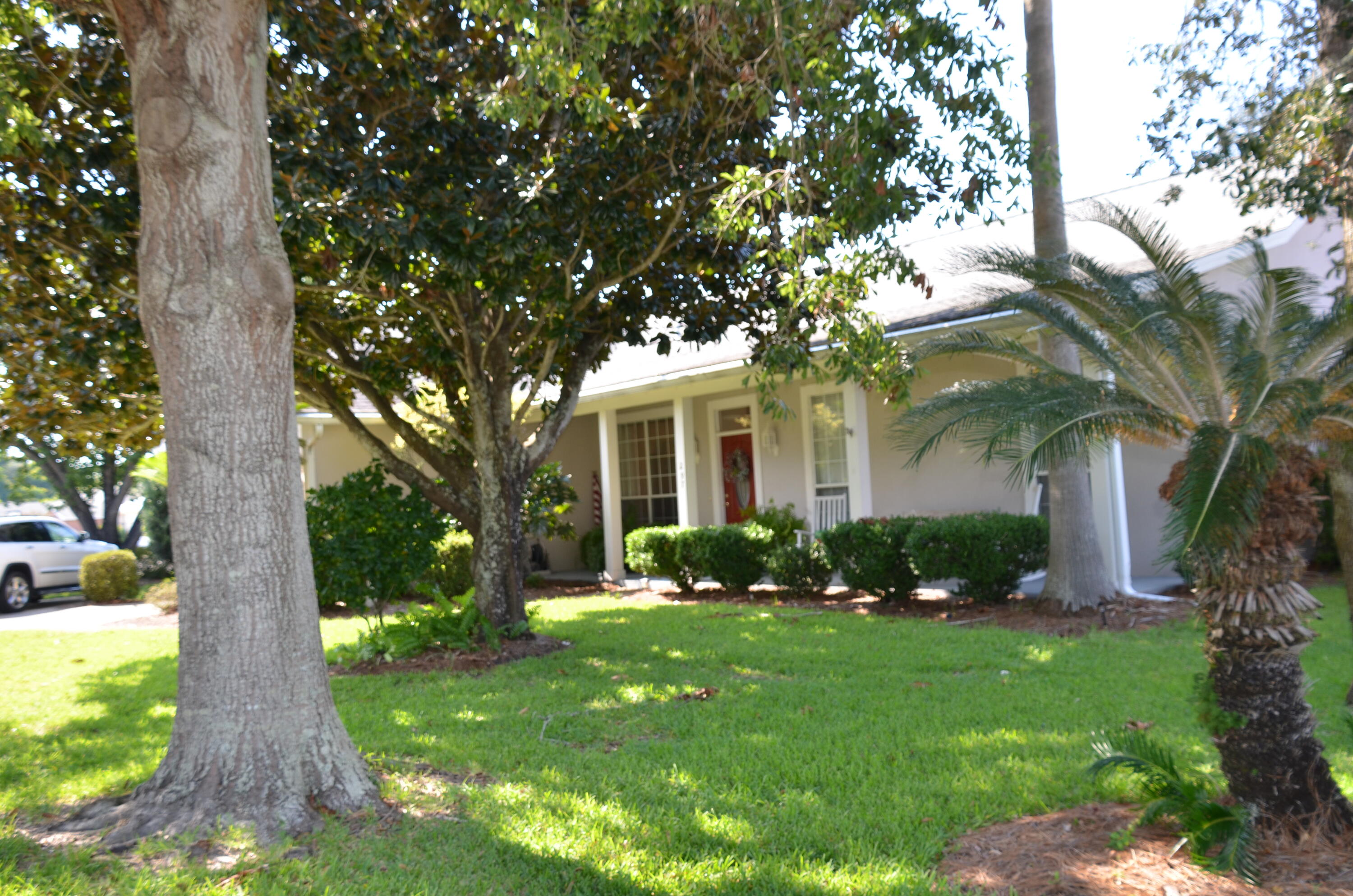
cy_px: 448
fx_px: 1181
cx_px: 676
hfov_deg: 59.6
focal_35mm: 32
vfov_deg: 41.5
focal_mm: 21
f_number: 4
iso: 200
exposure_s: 1/250
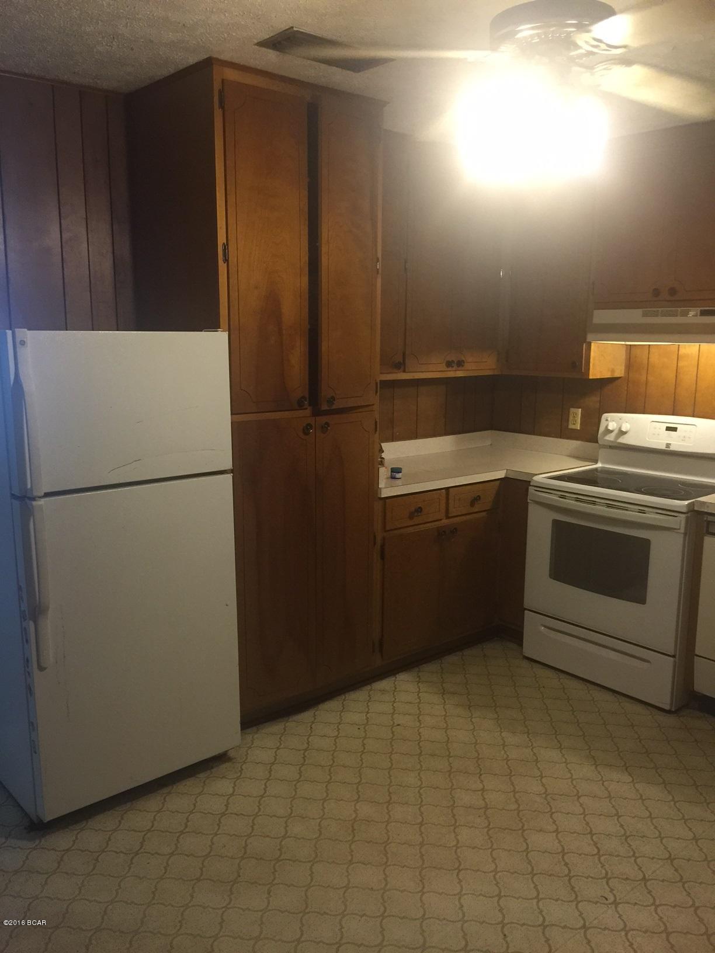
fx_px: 799
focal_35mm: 29
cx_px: 358
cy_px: 476
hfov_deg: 48.2
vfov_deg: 61.7
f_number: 2.2
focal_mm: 4.15
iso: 100
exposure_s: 1/15
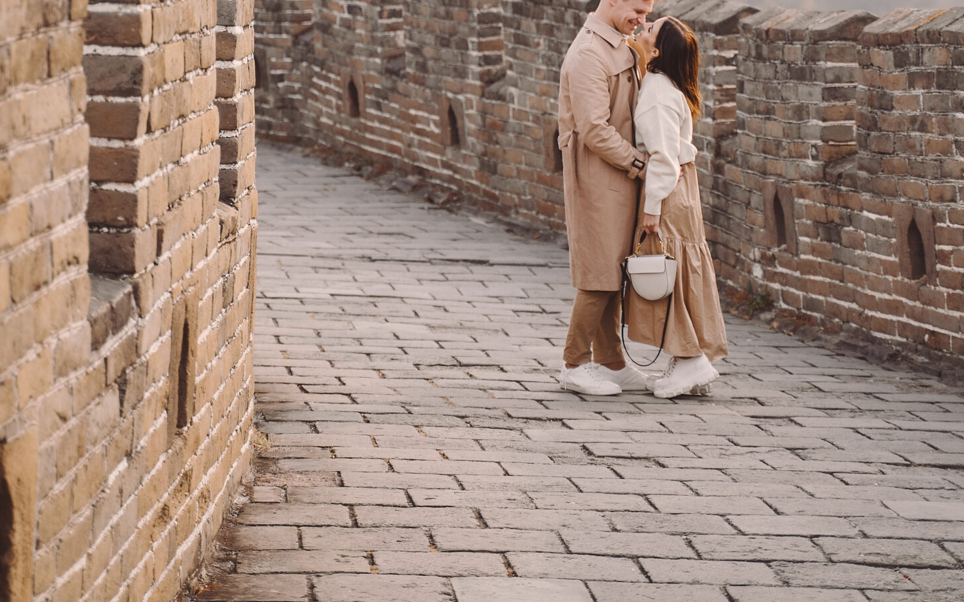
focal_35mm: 135
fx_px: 3546
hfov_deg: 15.5
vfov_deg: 9.7
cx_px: 536
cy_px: 36
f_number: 2.8
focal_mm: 75
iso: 800
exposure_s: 1/1250
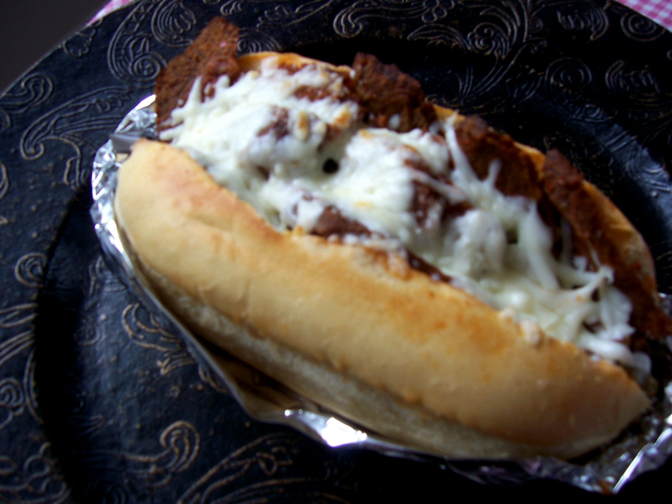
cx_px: 336
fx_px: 699
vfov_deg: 39.7
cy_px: 252
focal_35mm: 36
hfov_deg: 51.4
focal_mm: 6
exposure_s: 1/45
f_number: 3
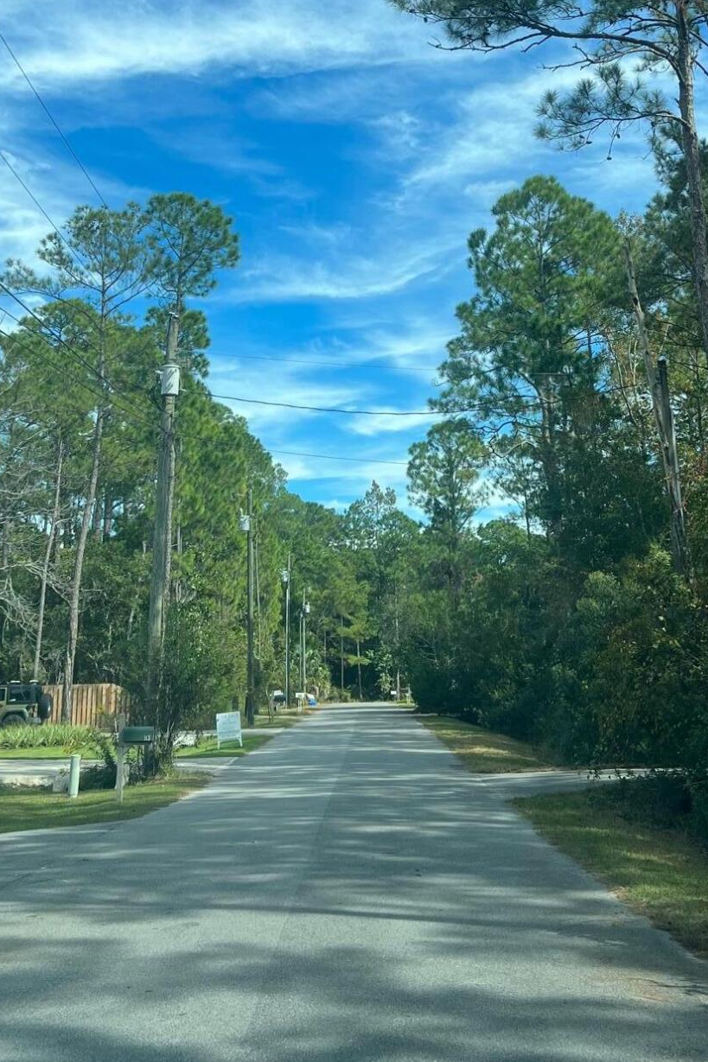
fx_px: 1298
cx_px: 392
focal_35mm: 44
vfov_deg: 43.7
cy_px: 334
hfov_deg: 30.5
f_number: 1.5
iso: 50
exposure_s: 1/2457
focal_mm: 5.7
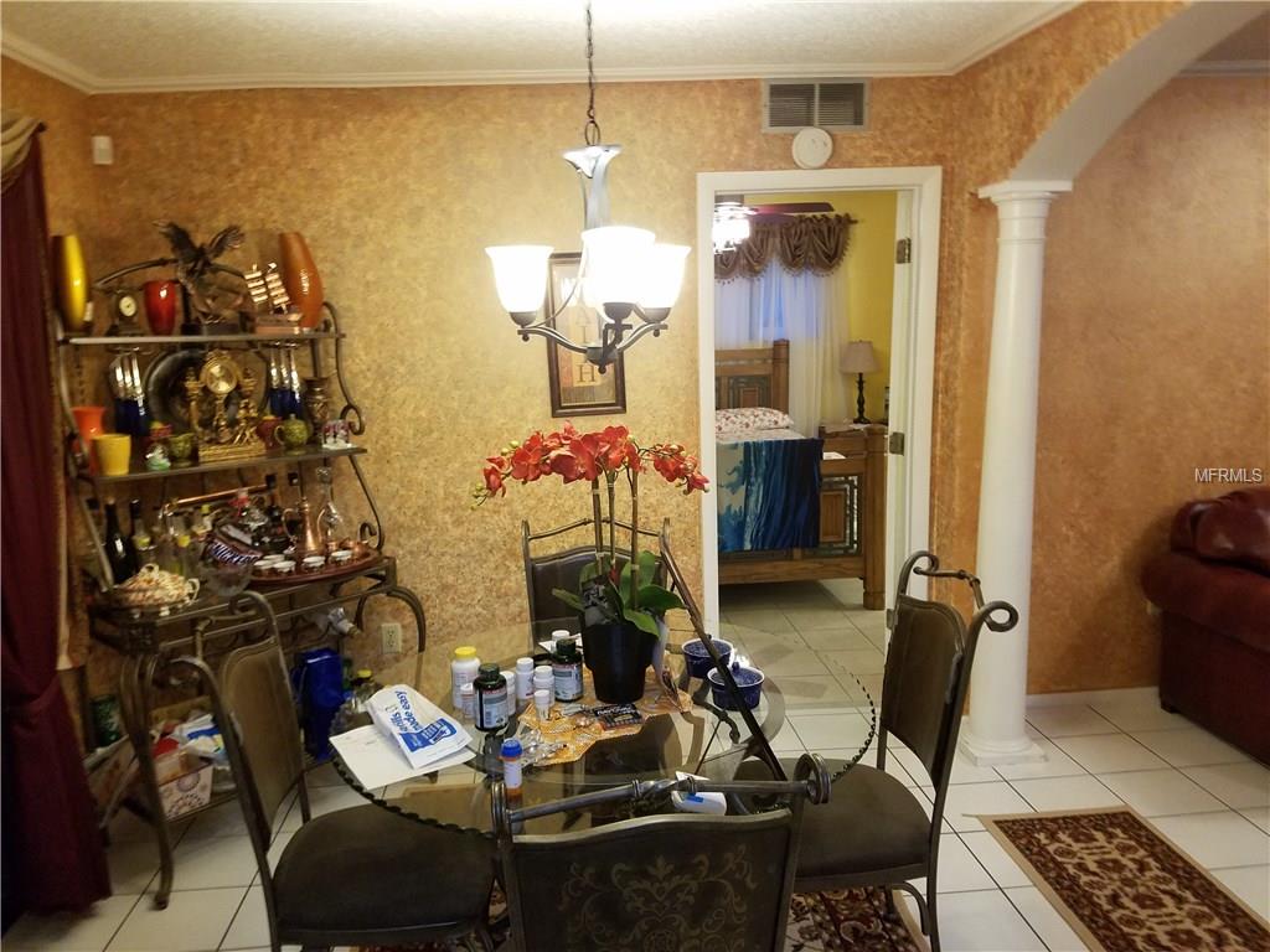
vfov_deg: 53.1
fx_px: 954
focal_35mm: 26
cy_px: 476
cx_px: 635
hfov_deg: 67.3
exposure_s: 1/24
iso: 250
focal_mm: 4.2
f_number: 1.7
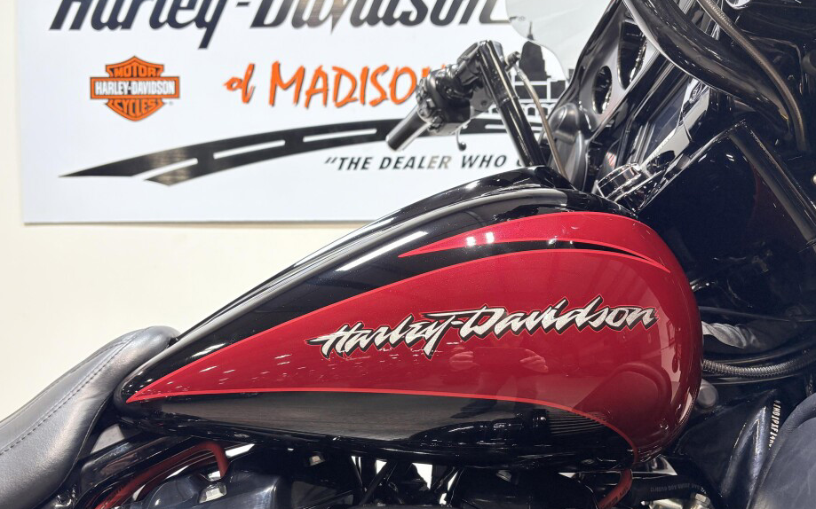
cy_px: 292
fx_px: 712
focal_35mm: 32
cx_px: 353
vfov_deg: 39.3
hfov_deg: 59.4
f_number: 1.6
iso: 50
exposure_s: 1/120
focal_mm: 5.96
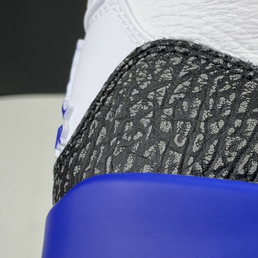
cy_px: 128
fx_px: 557
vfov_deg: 26.1
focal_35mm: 66
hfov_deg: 26.0
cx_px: 168
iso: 40
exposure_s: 1/121
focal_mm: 4.2
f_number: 1.6
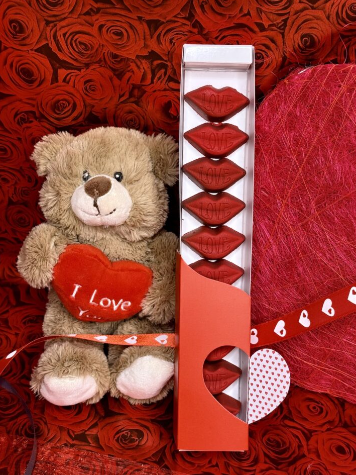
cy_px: 242
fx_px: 713
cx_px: 188
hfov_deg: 28.0
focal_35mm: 52
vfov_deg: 36.8
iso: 50
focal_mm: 6.76
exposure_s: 1/100
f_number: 1.78
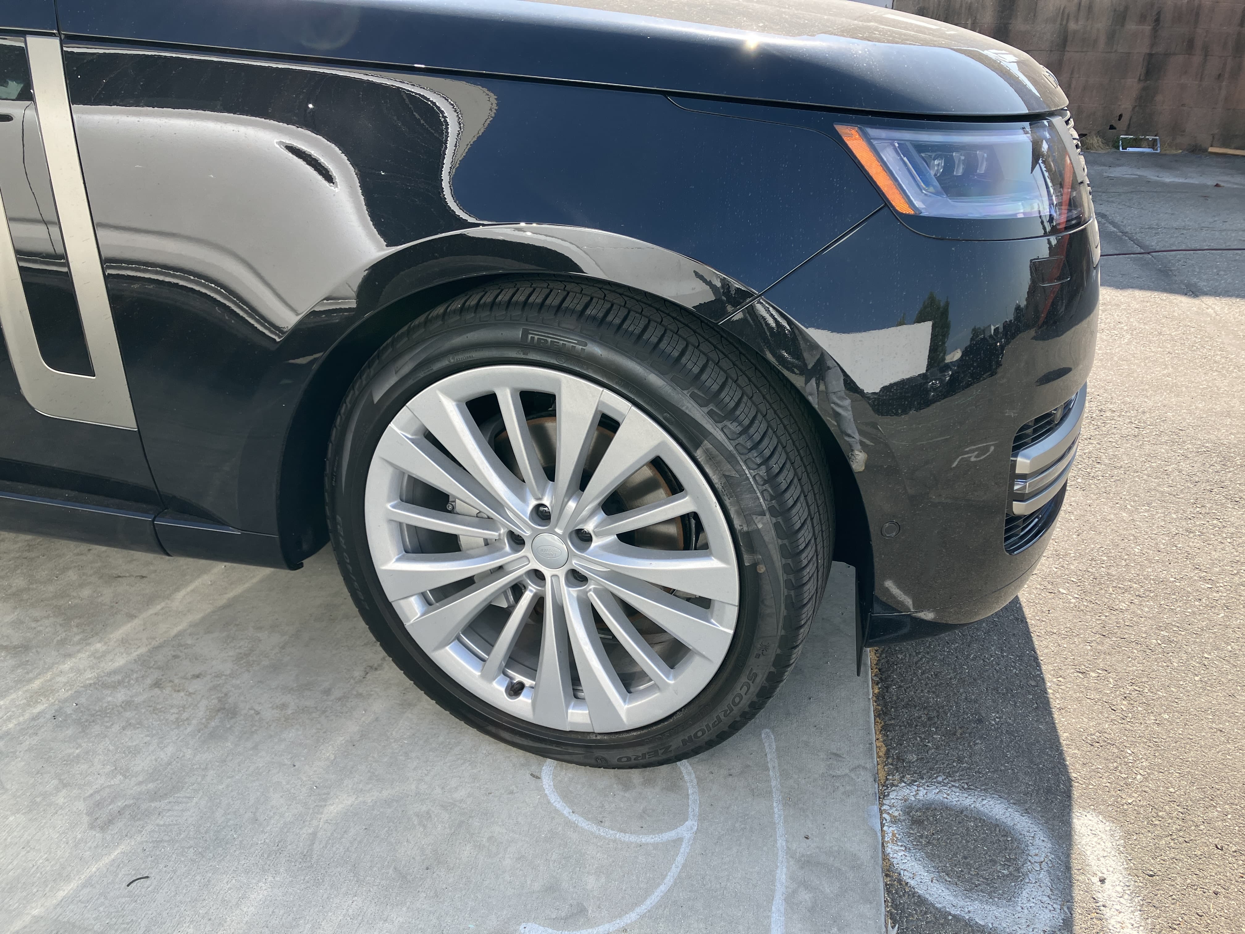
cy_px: 467
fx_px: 1007
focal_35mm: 28
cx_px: 622
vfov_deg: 49.7
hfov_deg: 63.4
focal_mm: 3.99
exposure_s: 1/471
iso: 32
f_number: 1.8
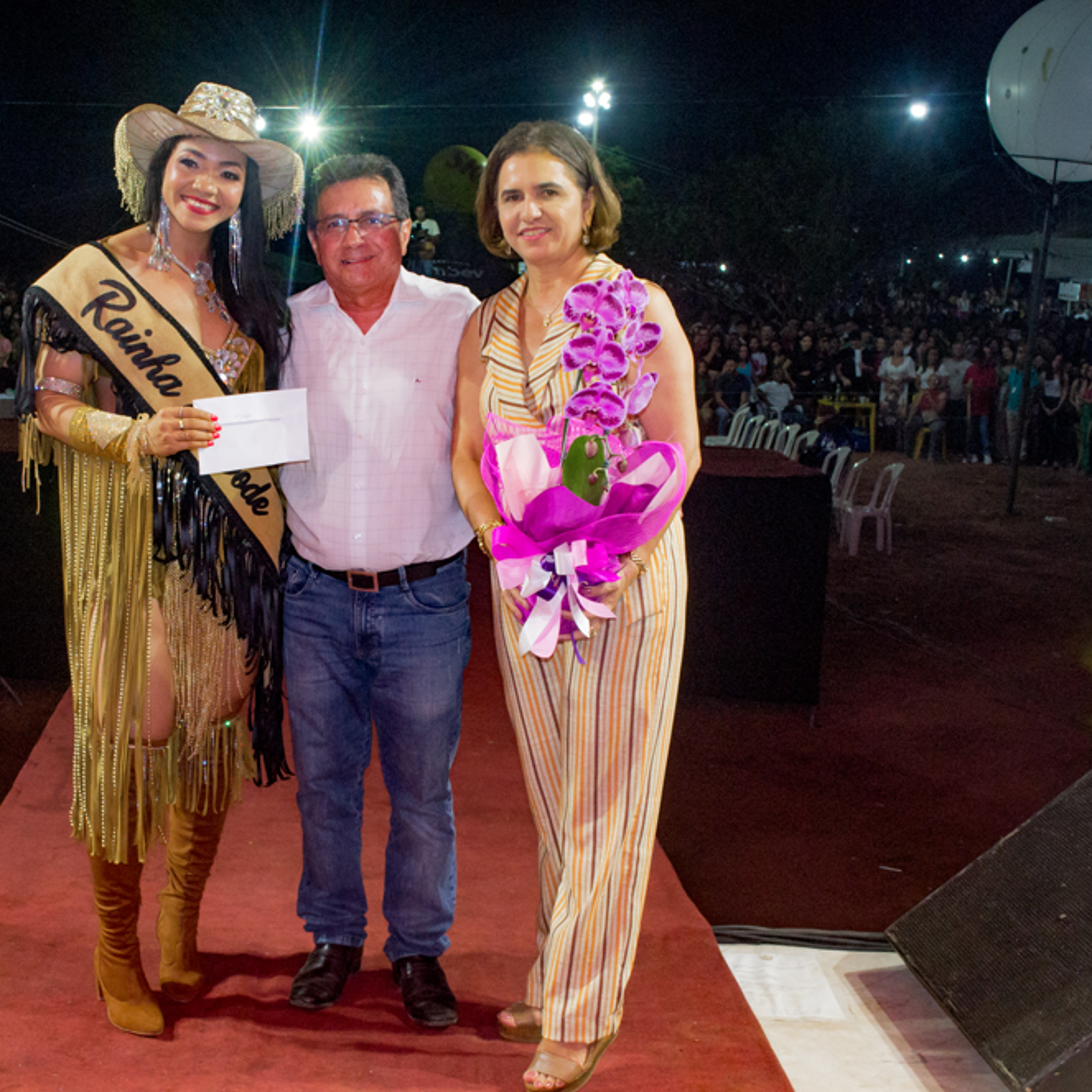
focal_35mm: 50
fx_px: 1785
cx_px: 379
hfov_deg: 33.8
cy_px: 546
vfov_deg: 34.0
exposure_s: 1/60
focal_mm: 26
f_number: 8
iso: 1600
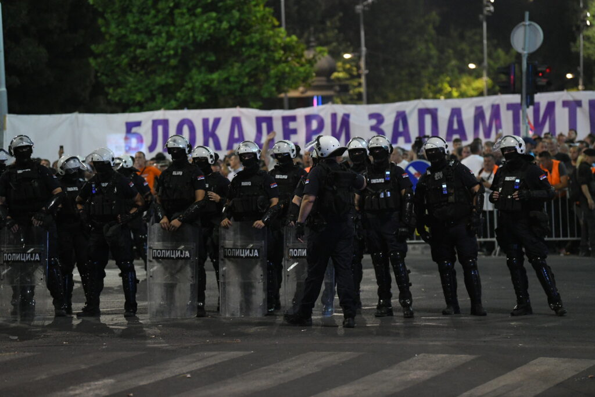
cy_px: 198
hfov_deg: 13.7
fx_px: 2479
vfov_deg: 9.2
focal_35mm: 150
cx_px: 298
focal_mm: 150
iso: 6400
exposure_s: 1/200
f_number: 3.2
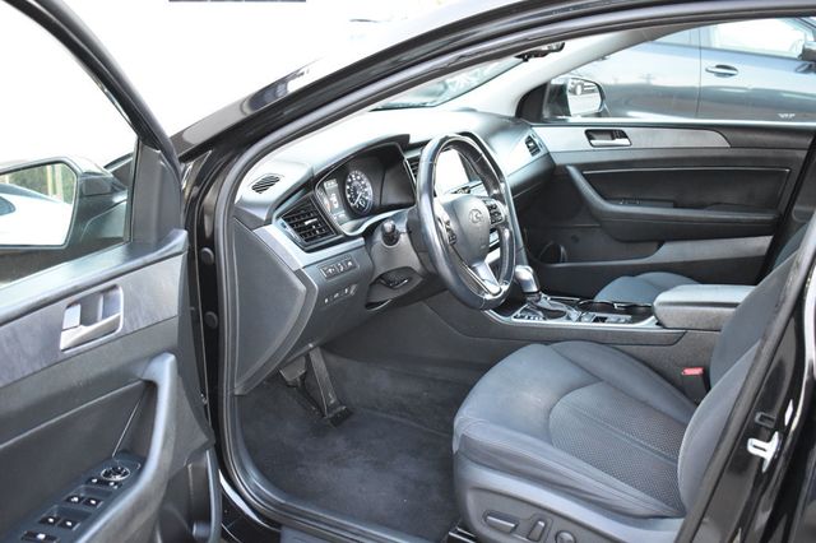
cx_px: 408
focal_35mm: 36
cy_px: 272
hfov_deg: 53.2
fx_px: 816
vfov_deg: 36.8
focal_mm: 24
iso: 3200
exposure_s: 1/30
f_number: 3.8
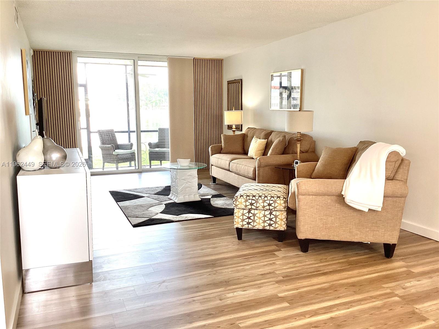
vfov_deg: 45.4
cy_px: 164
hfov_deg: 58.4
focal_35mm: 31
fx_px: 393
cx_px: 220
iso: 64
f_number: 2.4
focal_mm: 3.3
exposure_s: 1/60
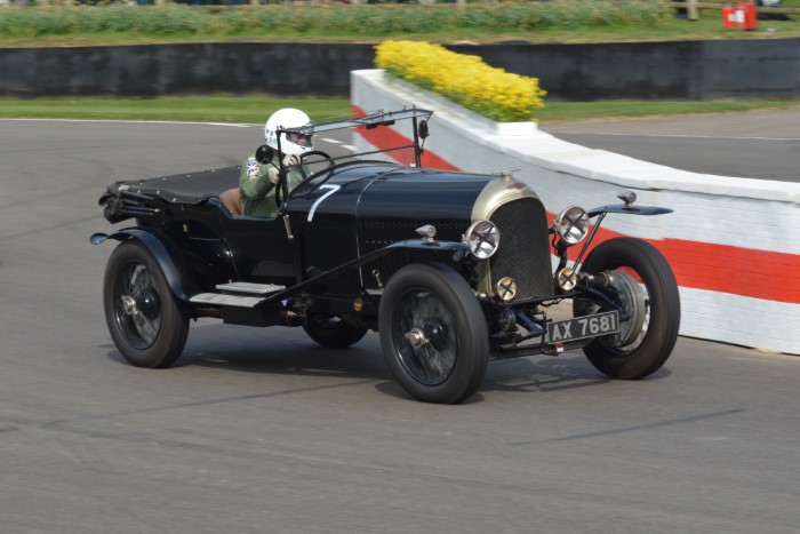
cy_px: 267
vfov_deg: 10.2
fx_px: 3000
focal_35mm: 135
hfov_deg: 15.2
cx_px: 400
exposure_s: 1/250
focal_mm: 90
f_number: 13
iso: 400
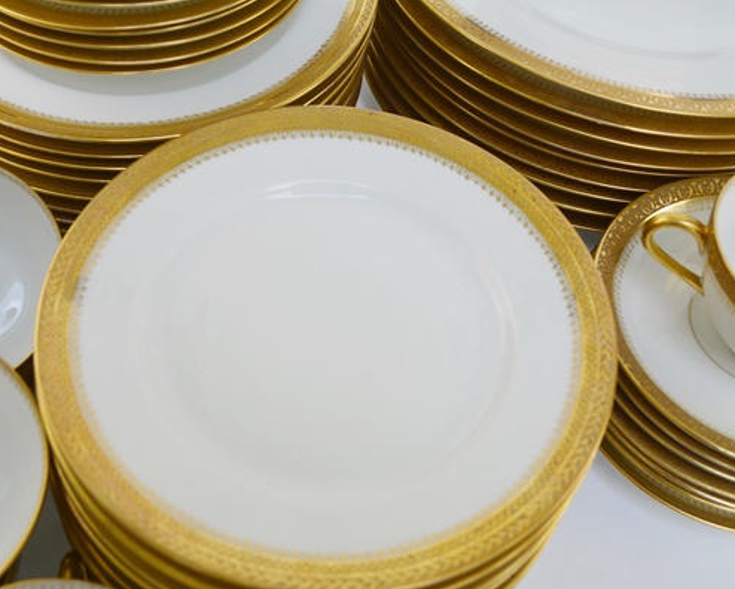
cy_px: 294
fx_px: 893
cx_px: 308
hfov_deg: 44.6
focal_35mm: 41
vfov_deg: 36.5
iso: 200
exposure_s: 1/160
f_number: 6.3
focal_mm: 24
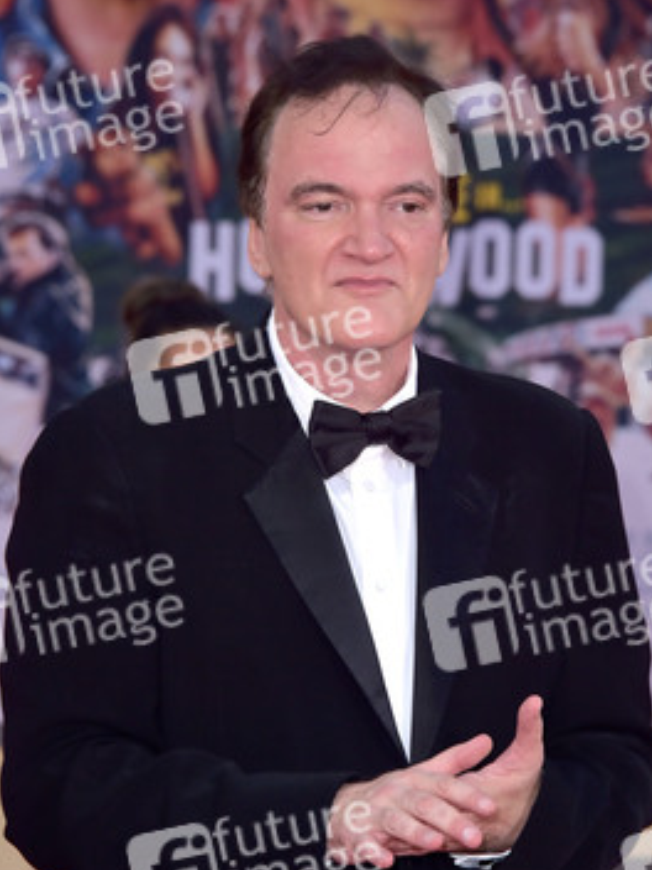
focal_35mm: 186
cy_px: 489
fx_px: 4671
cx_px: 327
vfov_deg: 10.6
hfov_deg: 8.0
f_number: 7.1
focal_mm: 170
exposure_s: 1/250
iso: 800
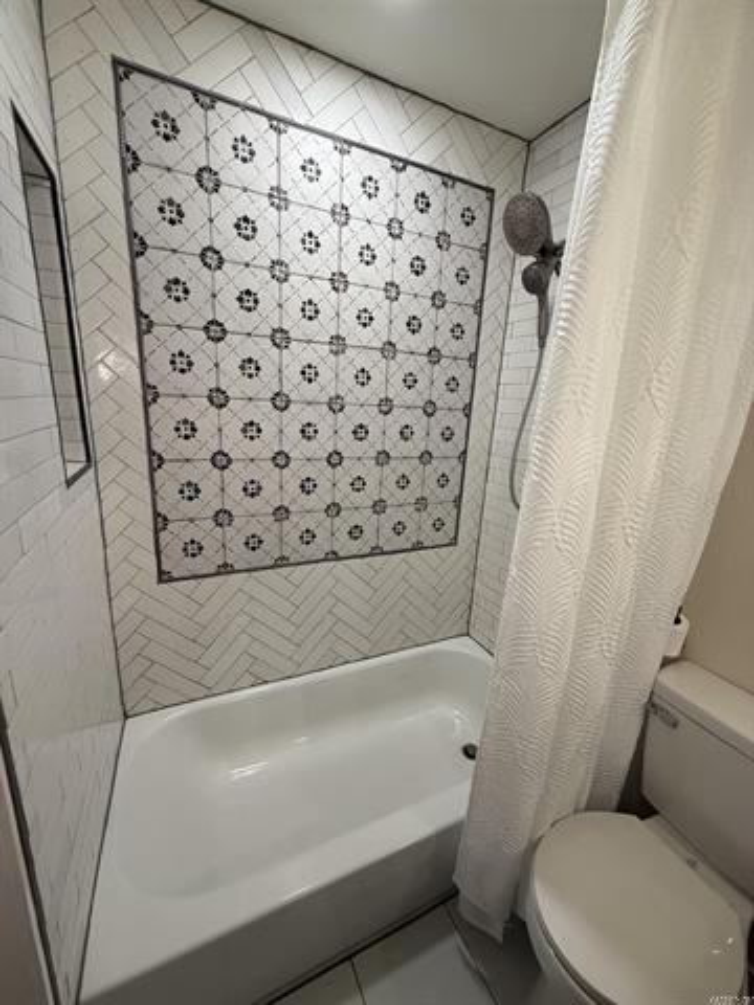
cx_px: 377
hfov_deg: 85.7
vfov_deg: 102.1
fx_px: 407
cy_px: 502
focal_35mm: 14
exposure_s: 1/120
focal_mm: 2.22
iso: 125
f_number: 2.2
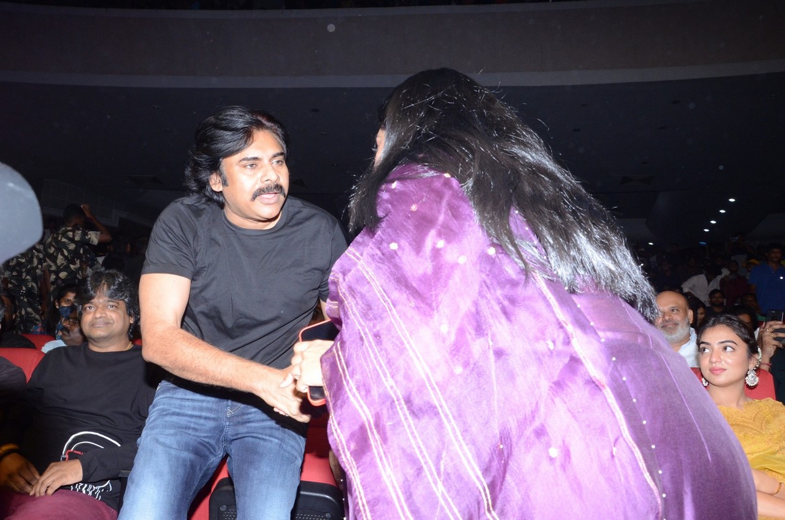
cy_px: 260
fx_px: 1306
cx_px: 392
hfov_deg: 33.5
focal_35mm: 60
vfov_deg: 22.5
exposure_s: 1/125
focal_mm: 40
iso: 1250
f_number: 13
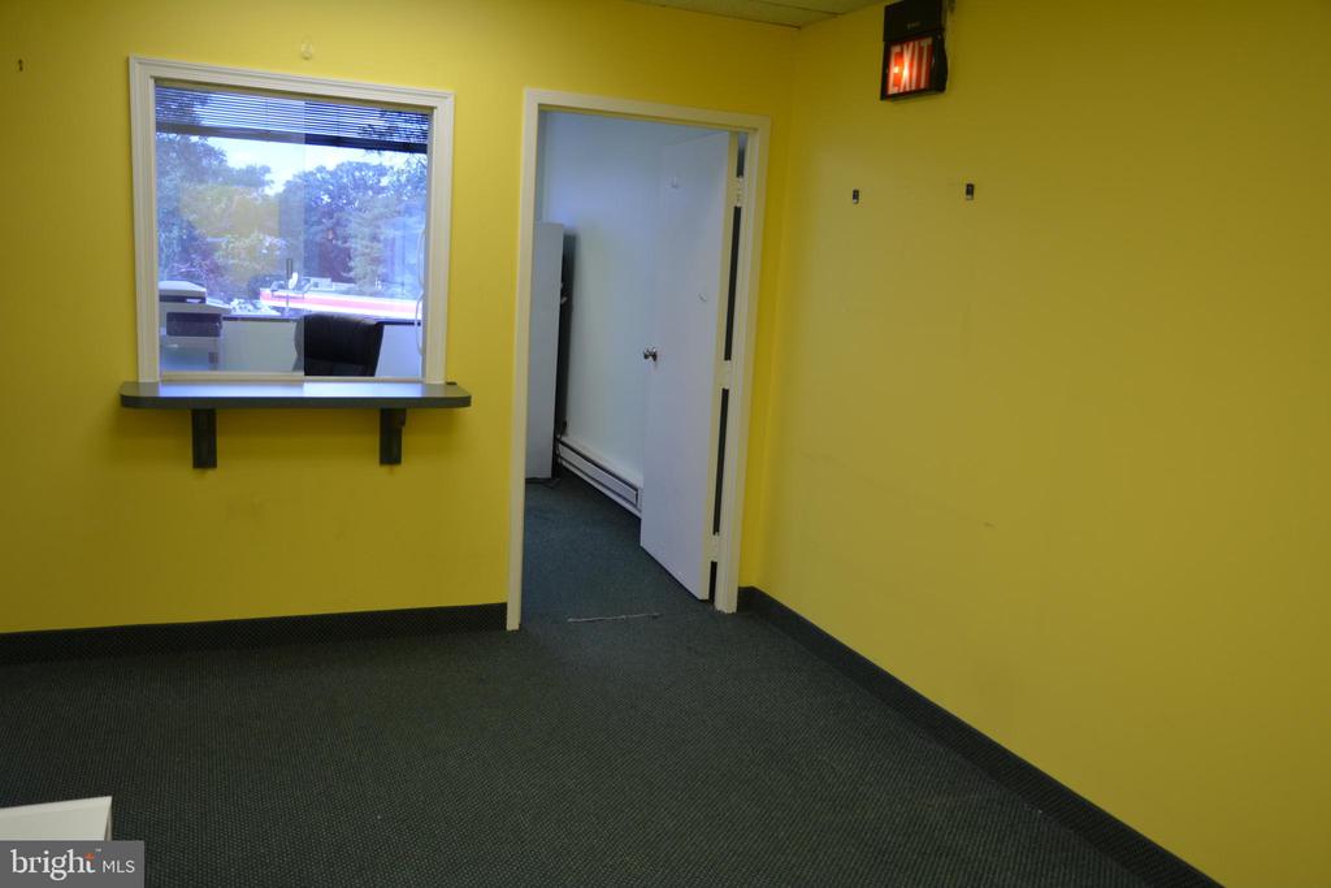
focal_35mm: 28
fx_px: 1054
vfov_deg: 45.7
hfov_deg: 64.5
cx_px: 666
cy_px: 444
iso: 400
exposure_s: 1/60
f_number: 4
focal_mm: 19
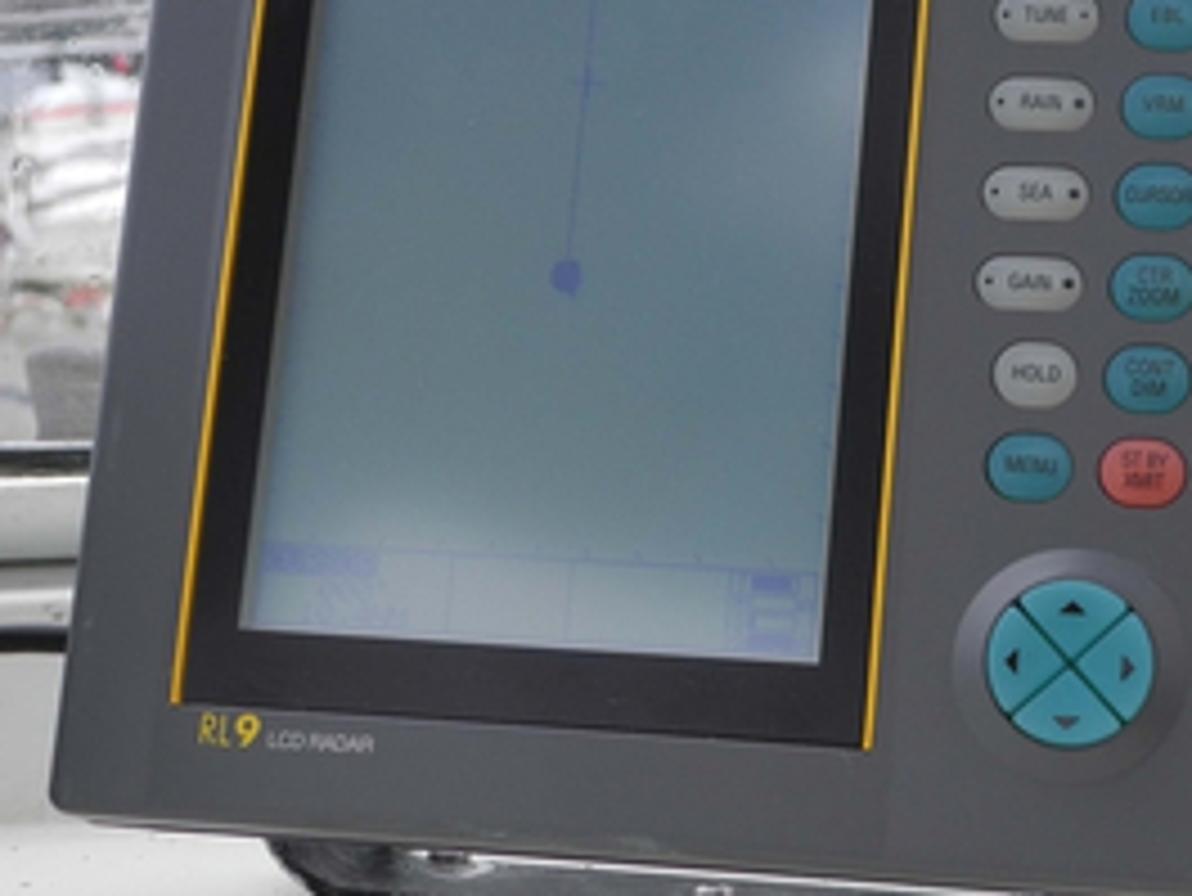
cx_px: 742
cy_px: 419
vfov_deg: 17.8
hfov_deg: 23.5
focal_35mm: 83
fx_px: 2859
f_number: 3.5
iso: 100
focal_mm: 10.7
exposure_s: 1/85.8
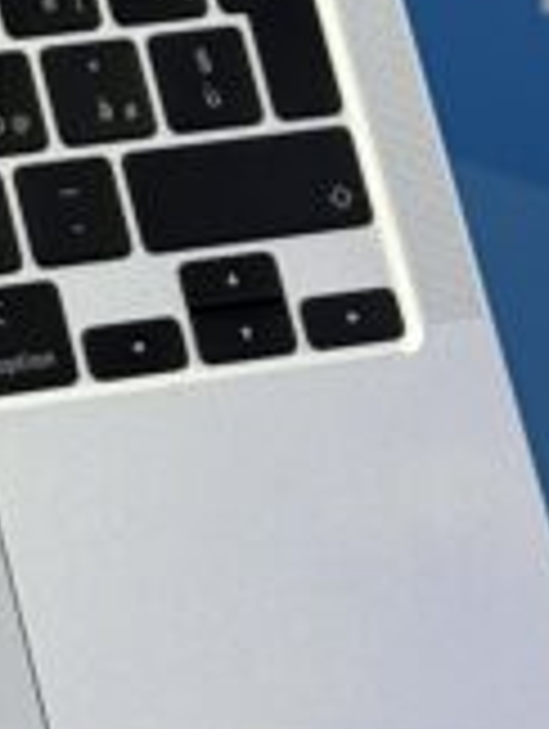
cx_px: -500
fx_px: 4999
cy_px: -360
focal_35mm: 237
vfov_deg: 8.2
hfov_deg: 6.1
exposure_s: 1/100
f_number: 1.78
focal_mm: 6.76
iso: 50
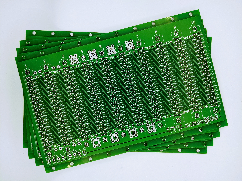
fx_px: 189
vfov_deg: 51.4
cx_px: 121
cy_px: 90
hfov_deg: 65.3
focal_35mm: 27
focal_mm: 4.44
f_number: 1.8
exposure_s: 1/194
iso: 56
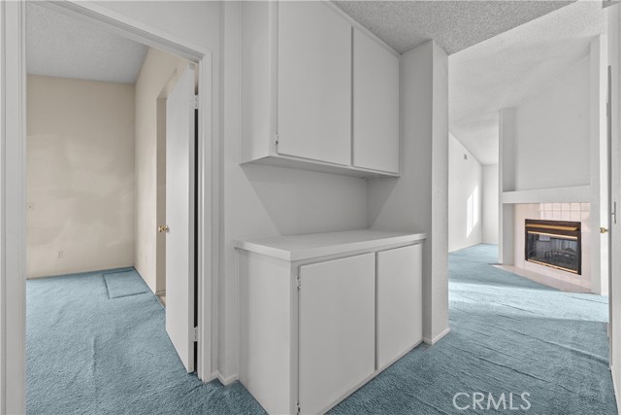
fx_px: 242
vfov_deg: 81.2
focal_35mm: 14
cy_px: 208
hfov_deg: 104.2
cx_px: 310
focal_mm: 14
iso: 250
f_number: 9
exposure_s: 1/3
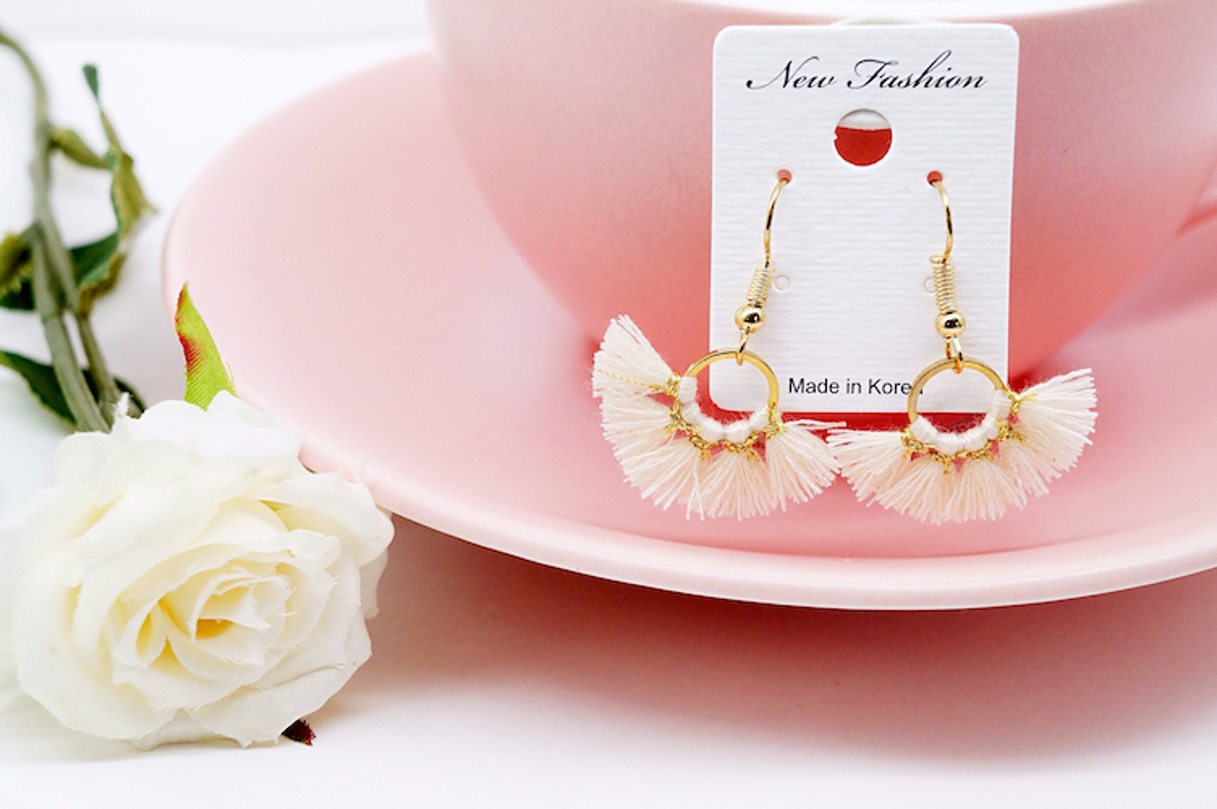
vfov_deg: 16.5
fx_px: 2786
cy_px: 404
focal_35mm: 82
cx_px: 608
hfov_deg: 24.6
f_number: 8
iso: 800
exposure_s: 1/250
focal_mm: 55
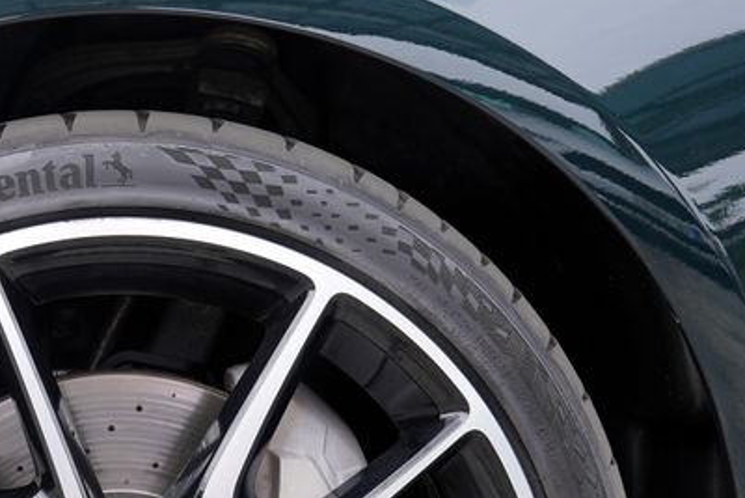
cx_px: 102
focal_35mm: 64
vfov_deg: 19.8
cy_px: 616
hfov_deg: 30.3
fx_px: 1325
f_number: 4
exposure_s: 1/160
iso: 125
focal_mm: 25
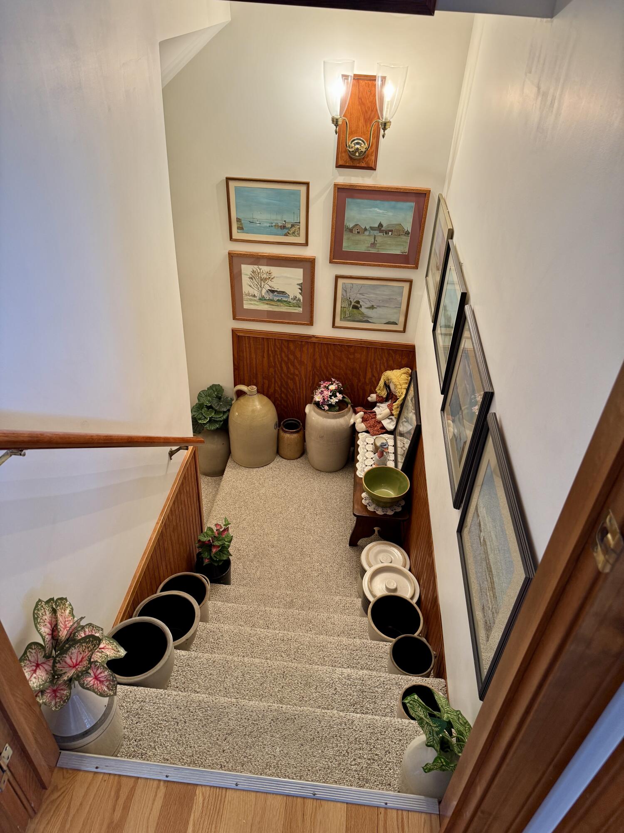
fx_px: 577
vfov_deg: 71.6
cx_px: 312
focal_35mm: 24
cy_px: 416
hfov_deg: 56.8
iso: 160
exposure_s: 1/60
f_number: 1.78
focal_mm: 6.76
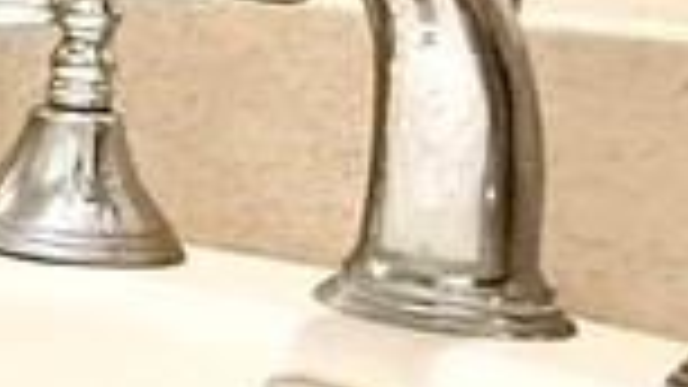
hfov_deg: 11.9
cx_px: -1313
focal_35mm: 102
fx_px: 1860
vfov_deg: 11.8
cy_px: 54
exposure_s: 1/60
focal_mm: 2.22
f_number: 2.2
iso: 250
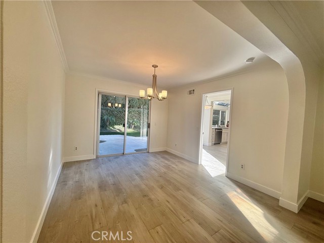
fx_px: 131
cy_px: 122
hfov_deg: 102.1
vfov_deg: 85.7
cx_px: 162
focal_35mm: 14
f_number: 2.2
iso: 64
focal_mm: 2.22
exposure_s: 1/160
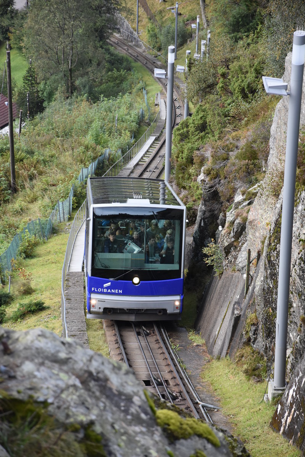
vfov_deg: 13.0
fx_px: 2001
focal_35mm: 158
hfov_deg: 8.7
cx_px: 152
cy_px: 228
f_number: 6.3
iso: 800
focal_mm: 105
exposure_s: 1/640
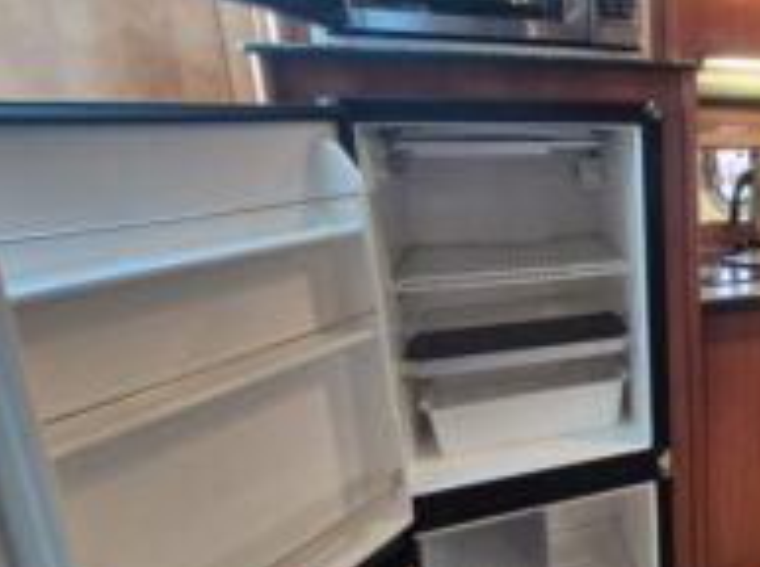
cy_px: 272
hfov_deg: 50.9
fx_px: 592
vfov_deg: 51.2
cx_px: 780
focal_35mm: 27
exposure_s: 1/50
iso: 800
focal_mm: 2.2
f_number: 2.2
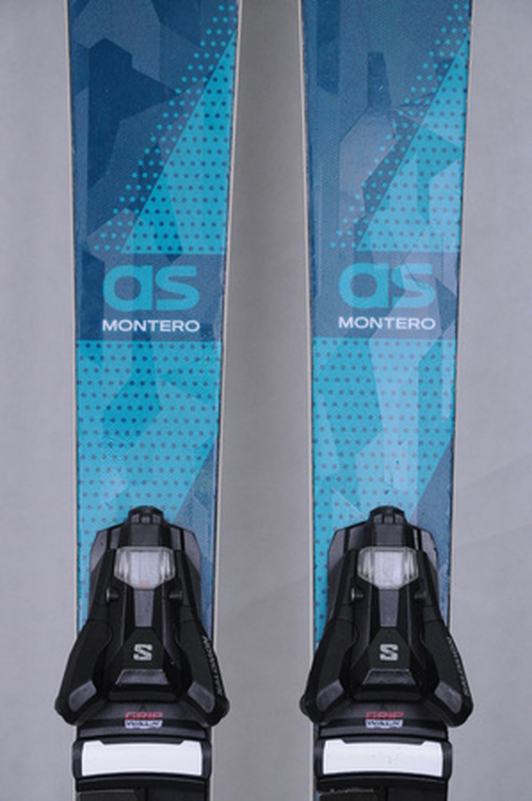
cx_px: 266
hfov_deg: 11.4
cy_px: 400
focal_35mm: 120
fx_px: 2666
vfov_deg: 17.1
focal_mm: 80
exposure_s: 1/125
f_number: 8
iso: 2000
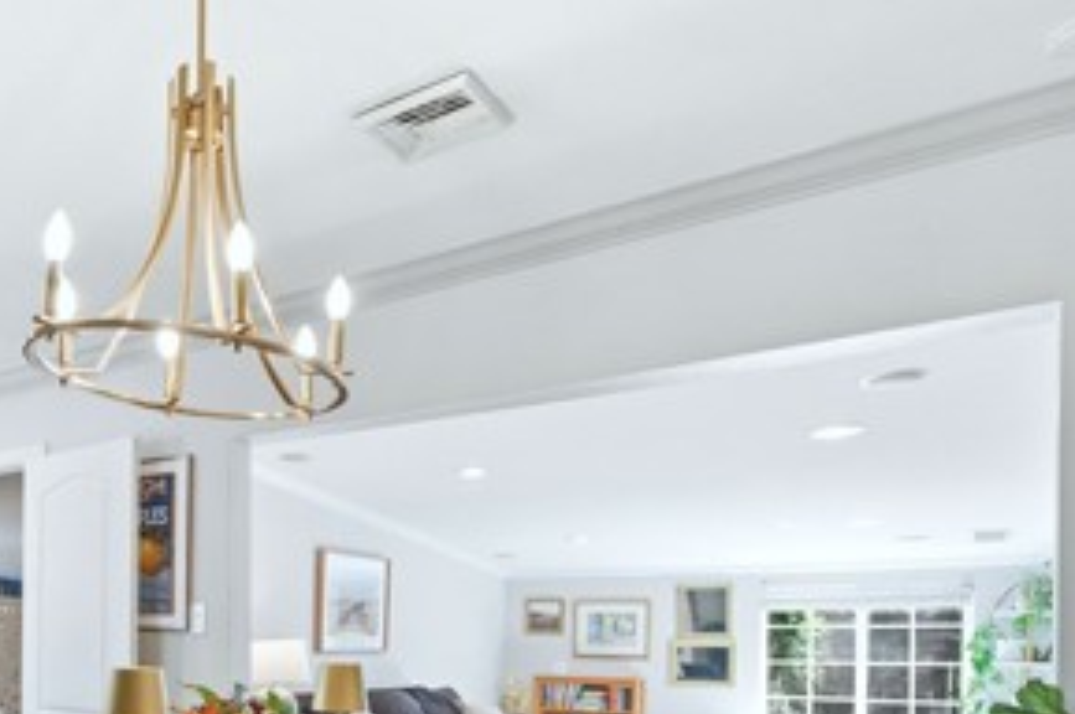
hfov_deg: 52.1
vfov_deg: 39.4
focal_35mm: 31
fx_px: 925
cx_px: 82
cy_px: 636
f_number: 5.6
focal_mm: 14
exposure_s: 1/320
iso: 1000
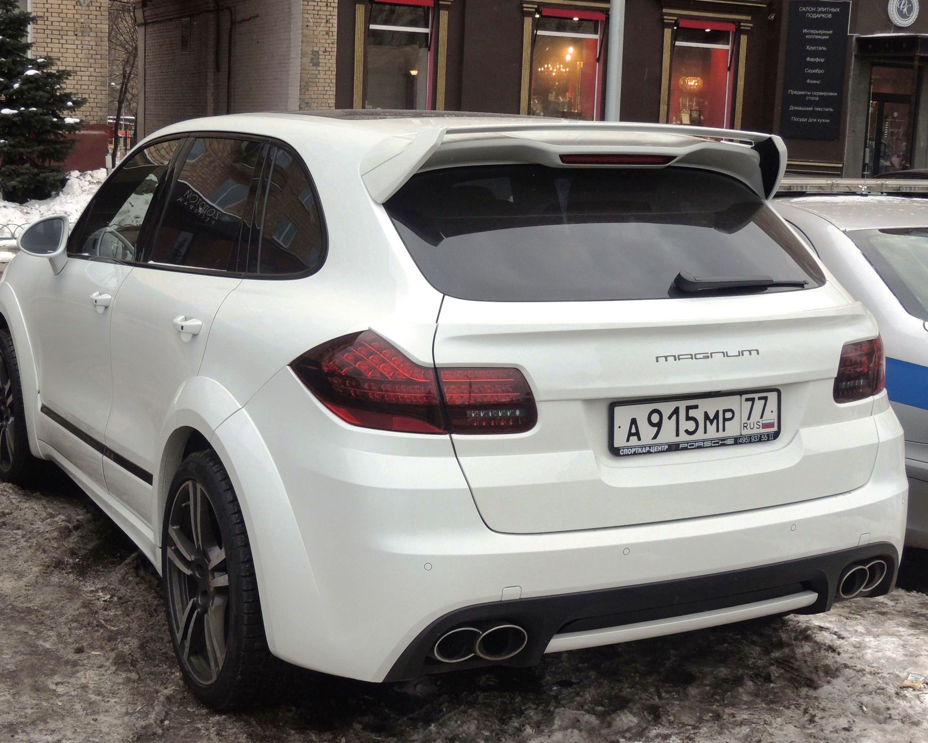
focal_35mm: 45
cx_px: 447
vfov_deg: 33.4
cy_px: 371
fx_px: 1236
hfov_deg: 41.1
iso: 100
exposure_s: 1/200
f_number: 3.4
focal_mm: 7.6
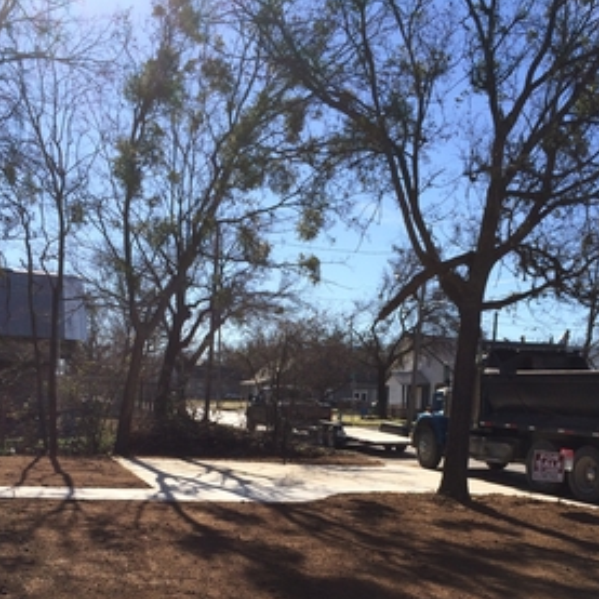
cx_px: 293
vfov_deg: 37.7
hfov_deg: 39.2
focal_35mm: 43
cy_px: 480
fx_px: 842
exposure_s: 1/2740
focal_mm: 4.12
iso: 40
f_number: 2.2
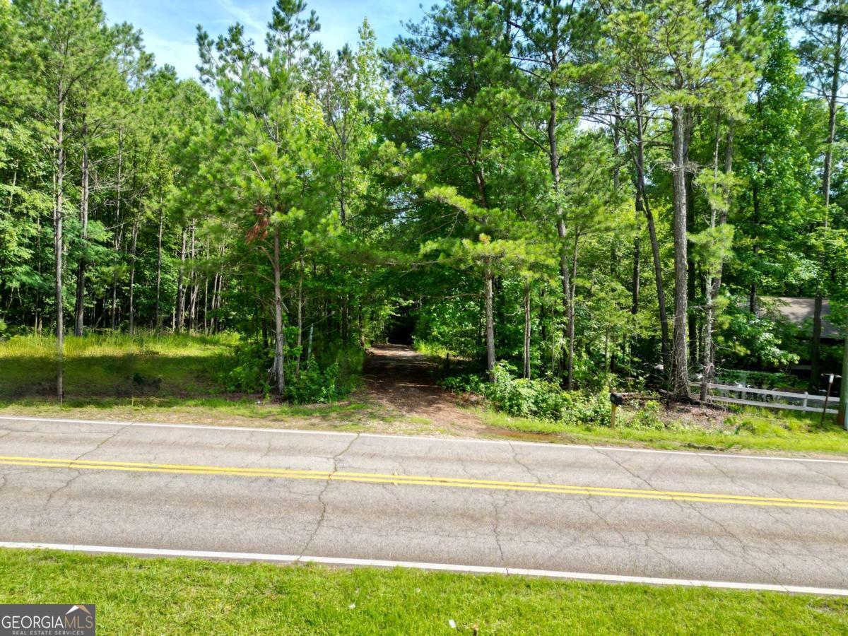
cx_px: 424
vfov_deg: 56.8
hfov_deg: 71.6
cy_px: 318
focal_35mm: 24
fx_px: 588
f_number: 1.7
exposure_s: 1/1500
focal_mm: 6.72
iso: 100
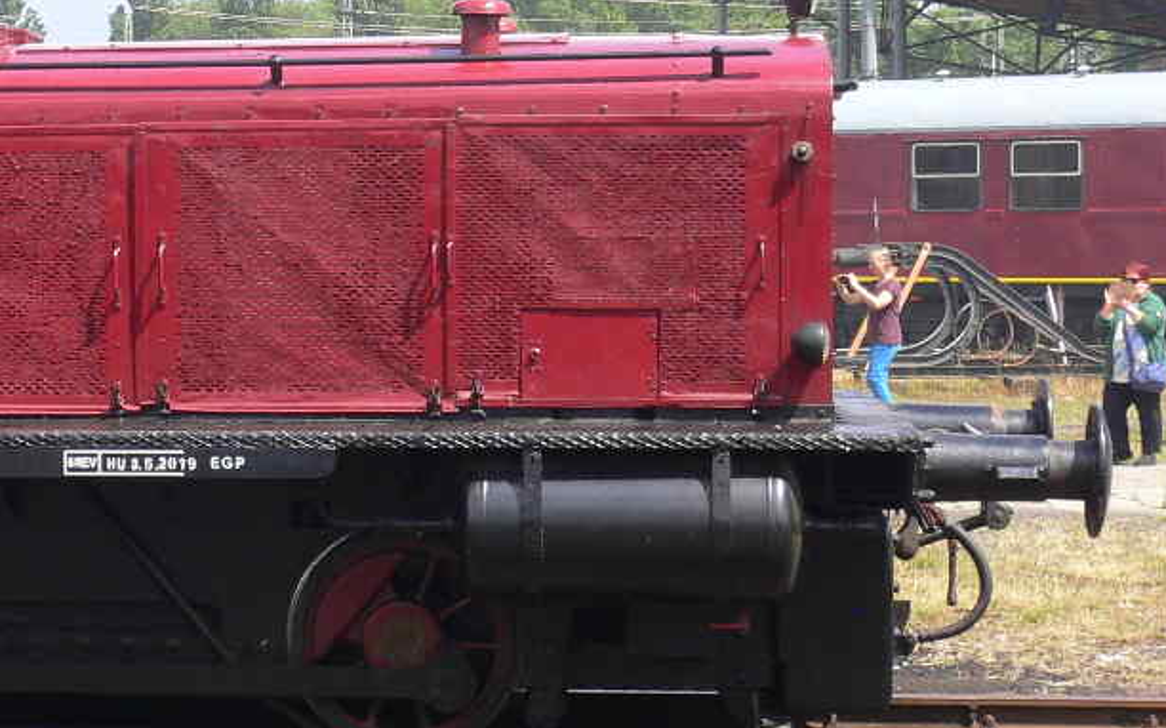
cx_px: 105
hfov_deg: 19.3
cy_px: 307
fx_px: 3367
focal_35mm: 106
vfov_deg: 12.3
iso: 100
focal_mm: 8.5
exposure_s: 1/160
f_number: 6.9
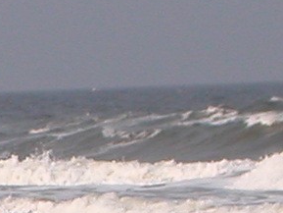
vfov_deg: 2.4
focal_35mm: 615
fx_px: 5030
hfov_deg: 3.2
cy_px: 560
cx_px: -311
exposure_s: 1/320
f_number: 4.8
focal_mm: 16.8
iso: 100
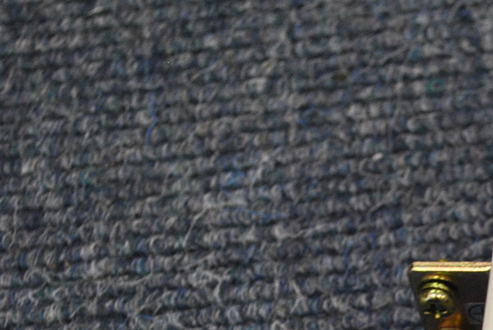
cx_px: 735
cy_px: 451
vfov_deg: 8.3
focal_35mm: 163
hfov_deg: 12.0
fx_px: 2236
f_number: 4.5
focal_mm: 30
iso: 400
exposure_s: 1/25
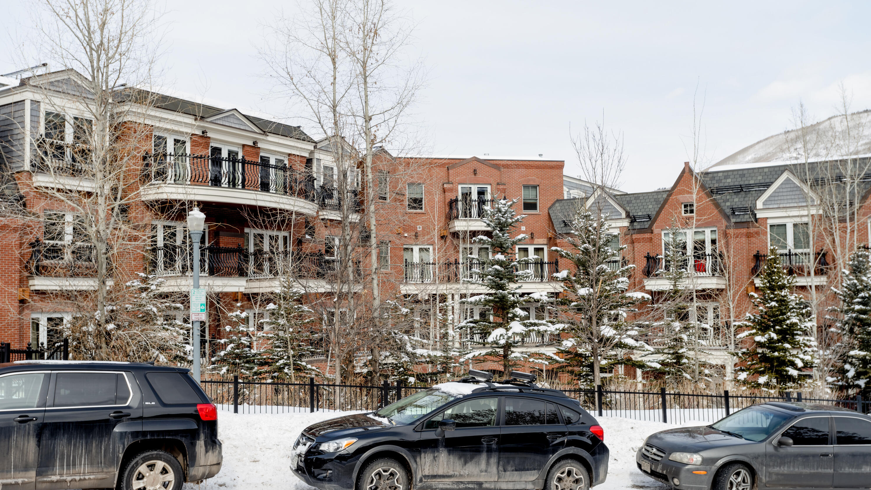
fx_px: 855
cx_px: 438
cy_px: 246
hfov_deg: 54.0
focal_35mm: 37
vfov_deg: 32.0
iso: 100
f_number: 6.3
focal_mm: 35
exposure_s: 1/200
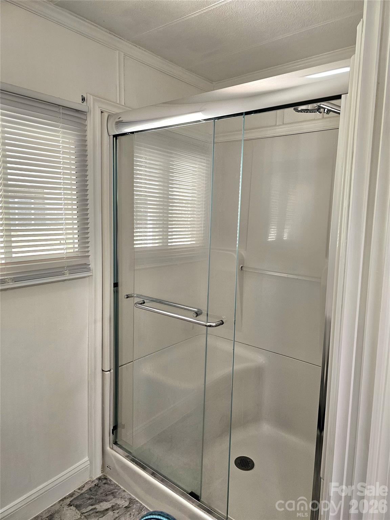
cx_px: 195
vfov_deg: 73.9
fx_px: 346
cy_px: 260
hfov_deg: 58.9
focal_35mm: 23
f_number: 1.7
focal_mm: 6.3
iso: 160
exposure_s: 1/120
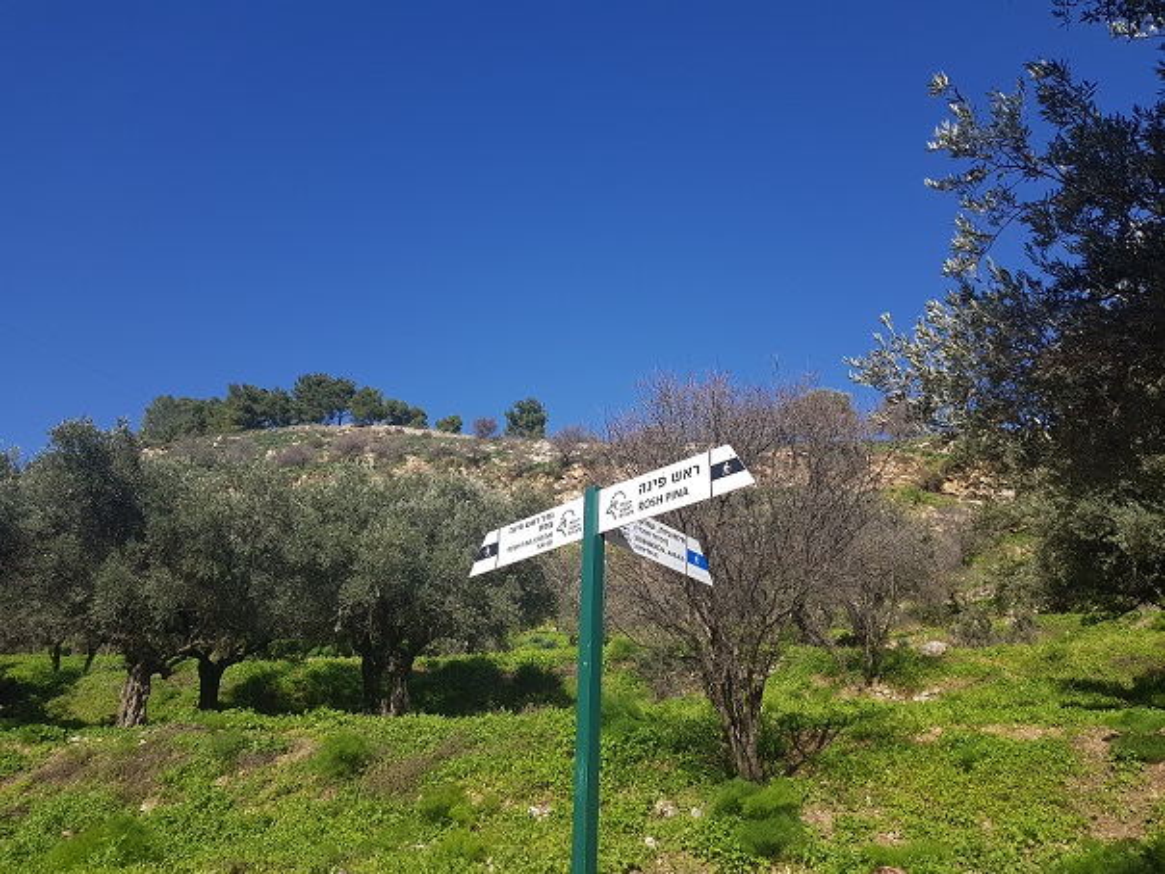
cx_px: 582
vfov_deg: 53.1
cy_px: 437
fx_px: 875
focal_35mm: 26
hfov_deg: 67.3
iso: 40
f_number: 1.7
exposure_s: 1/2040
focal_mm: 4.3
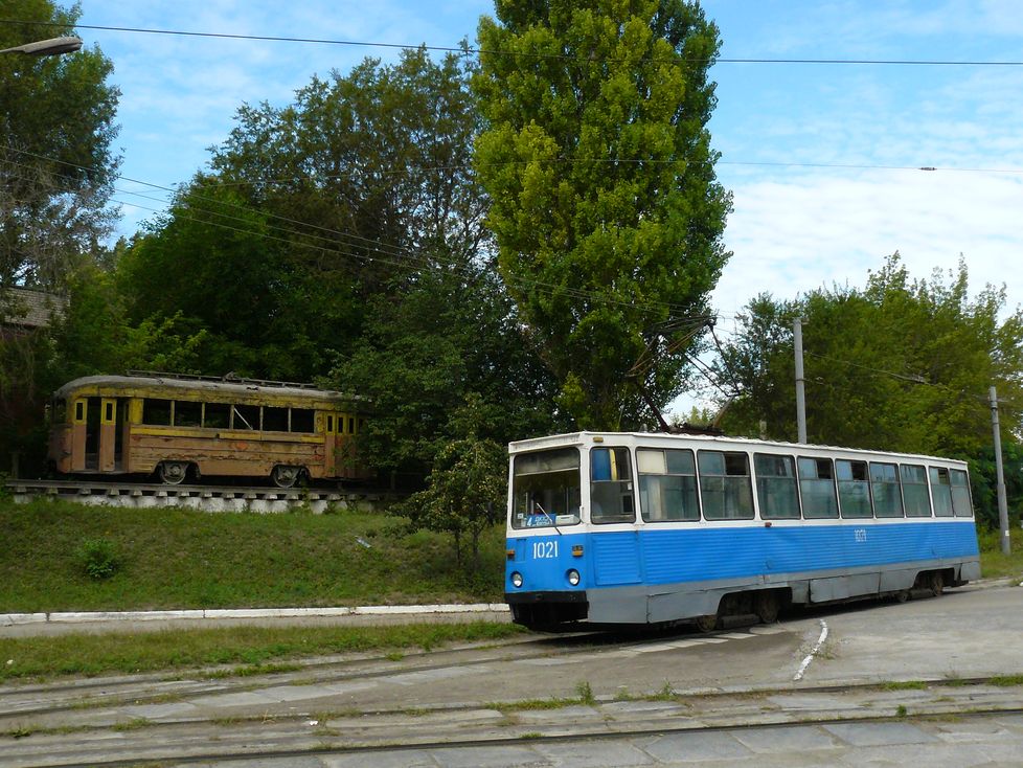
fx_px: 1064
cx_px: 512
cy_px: 384
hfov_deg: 51.3
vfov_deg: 39.7
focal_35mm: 36
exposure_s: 1/320
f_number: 6.3
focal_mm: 6
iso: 200
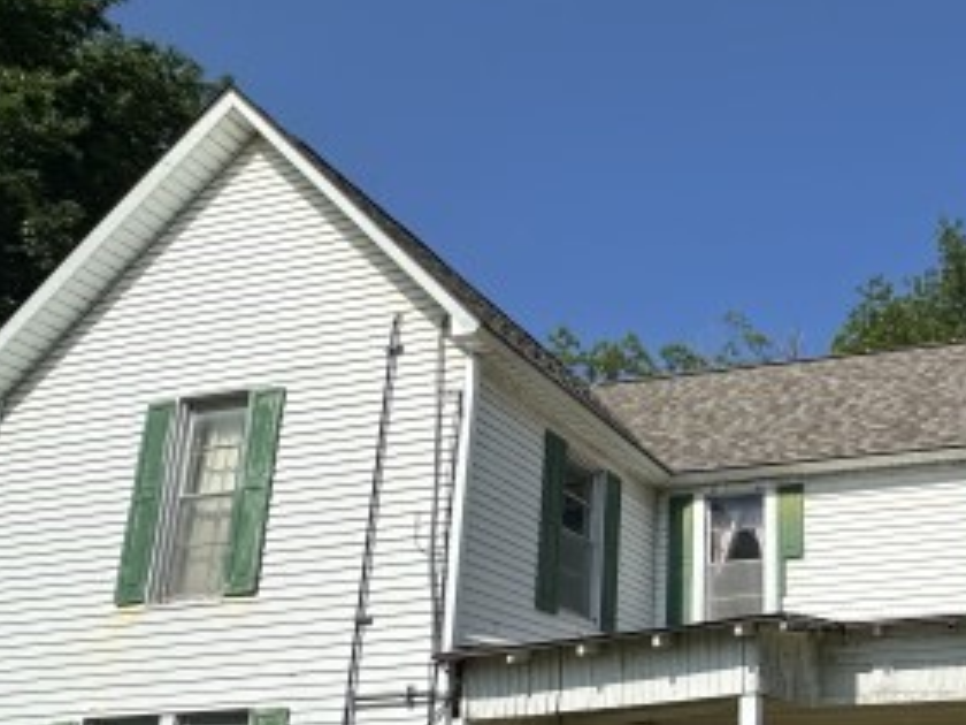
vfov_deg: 42.3
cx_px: 894
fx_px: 893
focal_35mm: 32
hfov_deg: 49.7
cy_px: 577
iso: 50
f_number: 2.2
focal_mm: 2.22
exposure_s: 1/3861
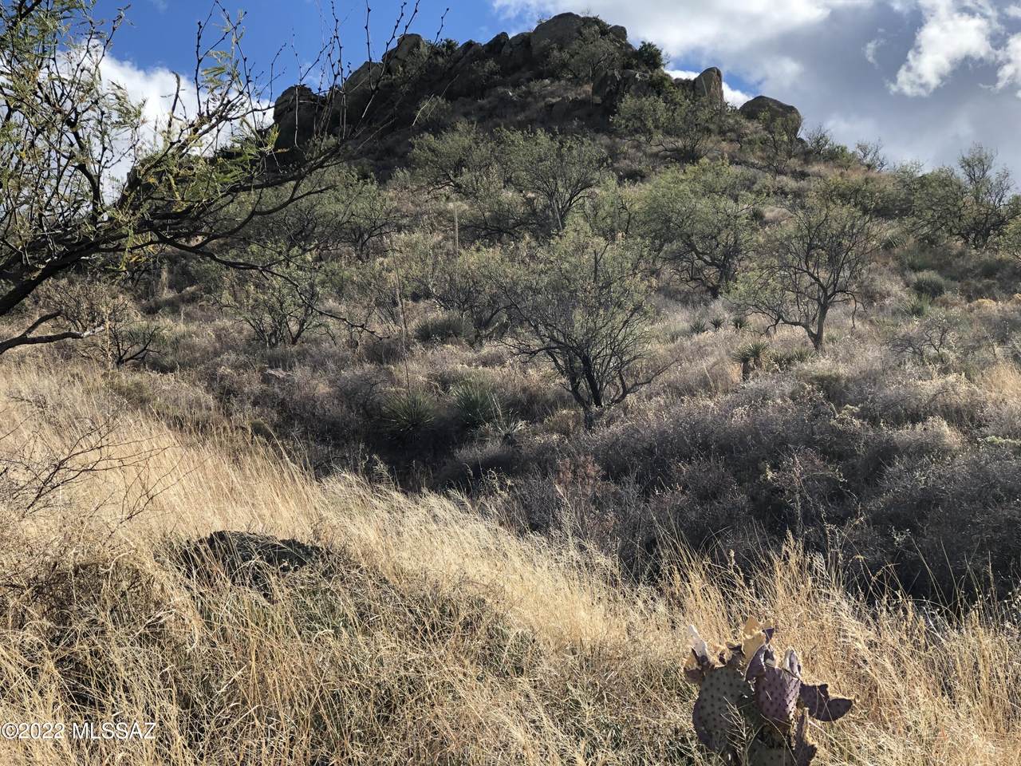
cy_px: 383
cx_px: 510
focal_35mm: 57
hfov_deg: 33.8
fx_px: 1681
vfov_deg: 25.7
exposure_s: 1/534
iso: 20
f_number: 2.8
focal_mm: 6.6
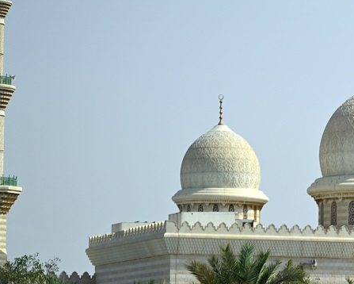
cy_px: 192
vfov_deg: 7.3
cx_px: 333
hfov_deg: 9.0
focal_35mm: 213
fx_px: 2233
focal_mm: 102
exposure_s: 1/500
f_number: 4.5
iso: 280
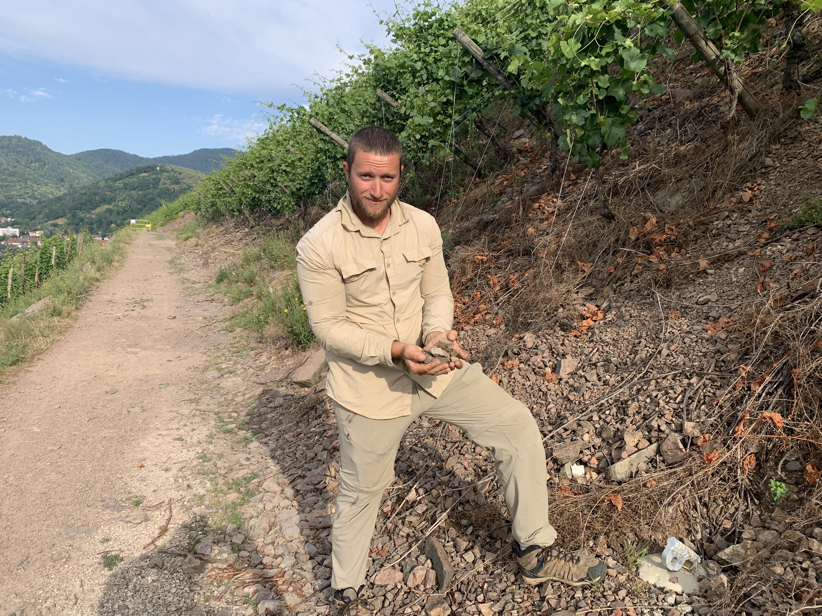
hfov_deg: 67.3
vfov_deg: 53.1
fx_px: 617
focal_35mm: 26
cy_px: 308
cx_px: 411
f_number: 1.8
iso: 25
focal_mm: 4.25
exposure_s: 1/1205
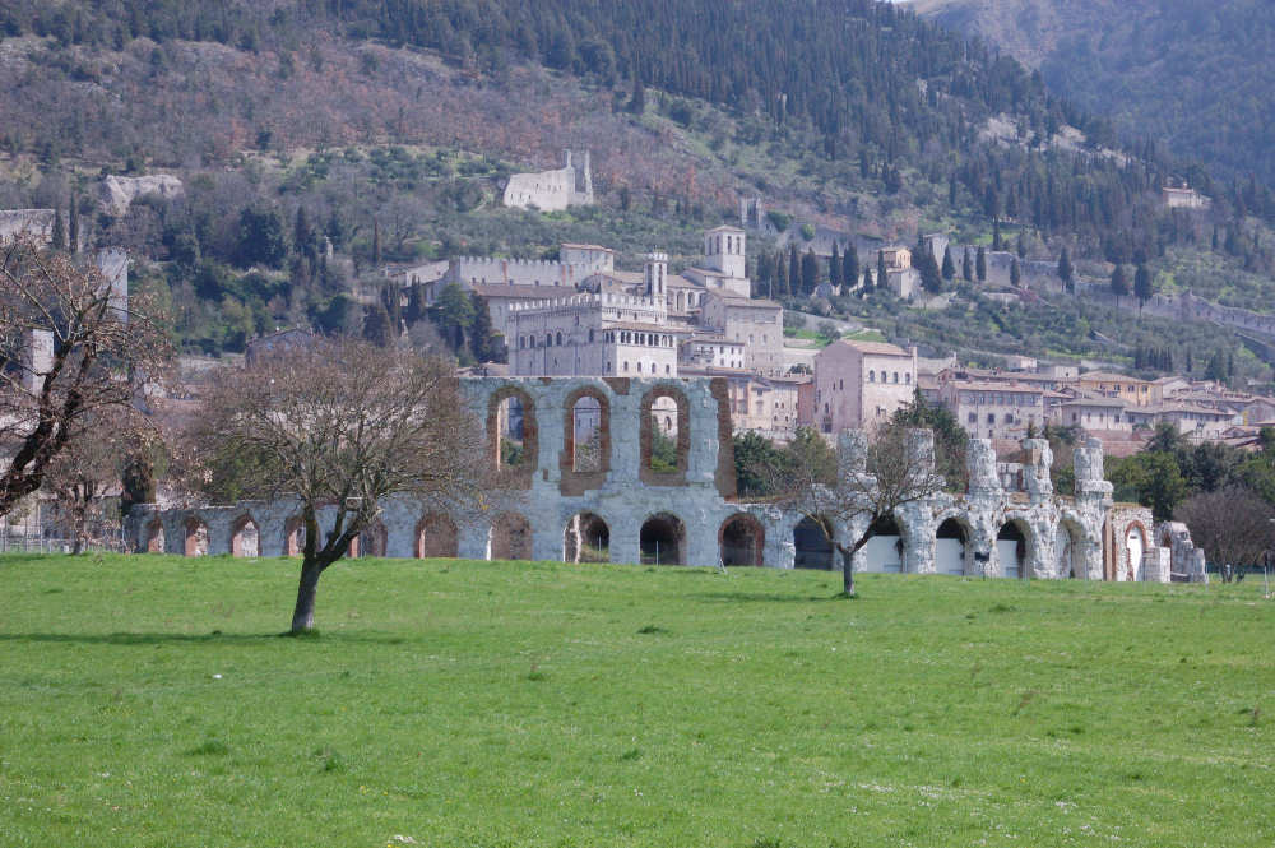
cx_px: 638
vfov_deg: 16.5
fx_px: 2919
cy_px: 424
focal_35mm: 82
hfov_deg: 24.6
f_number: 22
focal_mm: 55
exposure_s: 1/125
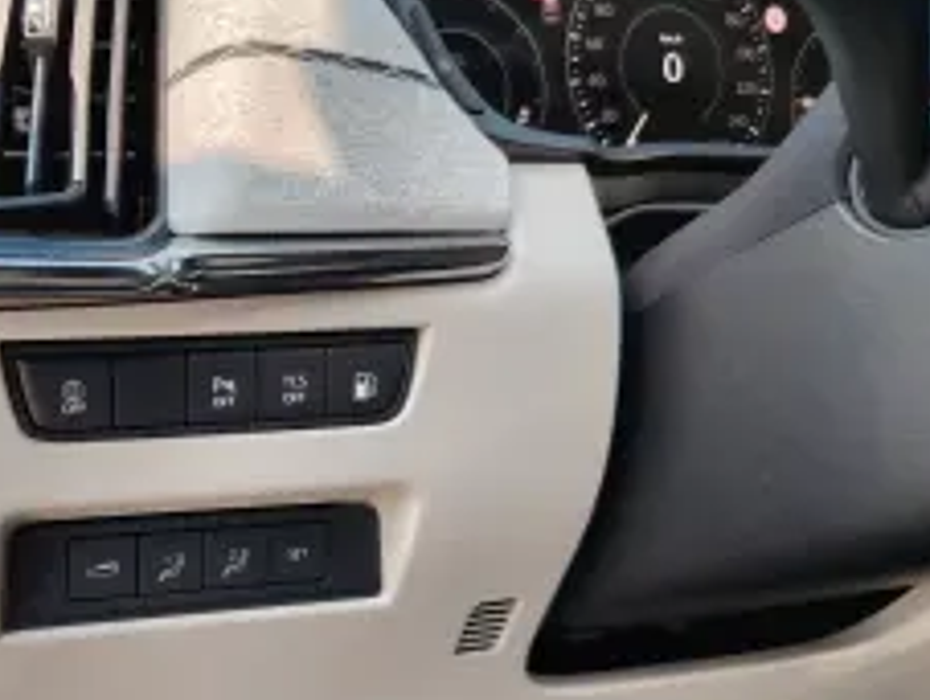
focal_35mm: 38
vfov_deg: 37.7
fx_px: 1023
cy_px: 422
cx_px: 217
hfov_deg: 46.9
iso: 103
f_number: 1.75
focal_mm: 5.25
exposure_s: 1/50
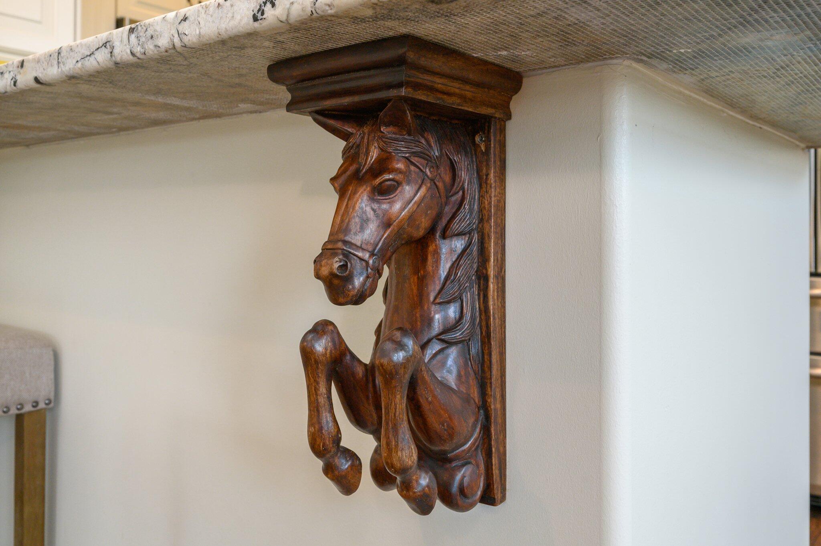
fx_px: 684
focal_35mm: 30
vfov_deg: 43.5
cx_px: 410
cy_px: 273
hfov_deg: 62.0
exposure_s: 1/30
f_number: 9
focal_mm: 30
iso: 500
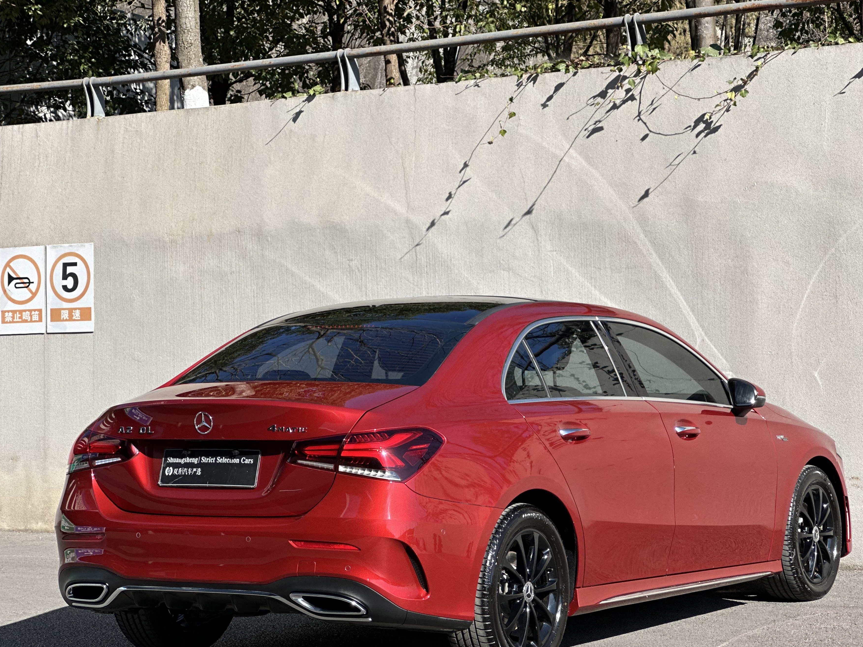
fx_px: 2194
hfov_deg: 22.2
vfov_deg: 16.8
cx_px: 471
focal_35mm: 88
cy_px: 340
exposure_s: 1/513
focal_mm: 9
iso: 32
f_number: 2.8
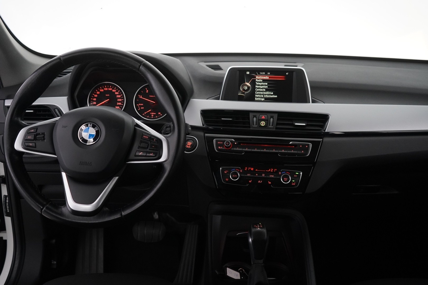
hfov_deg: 57.2
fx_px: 392
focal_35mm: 33
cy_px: 142
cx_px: 214
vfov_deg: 40.0
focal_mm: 33
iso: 4000
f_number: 4
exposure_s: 1/60
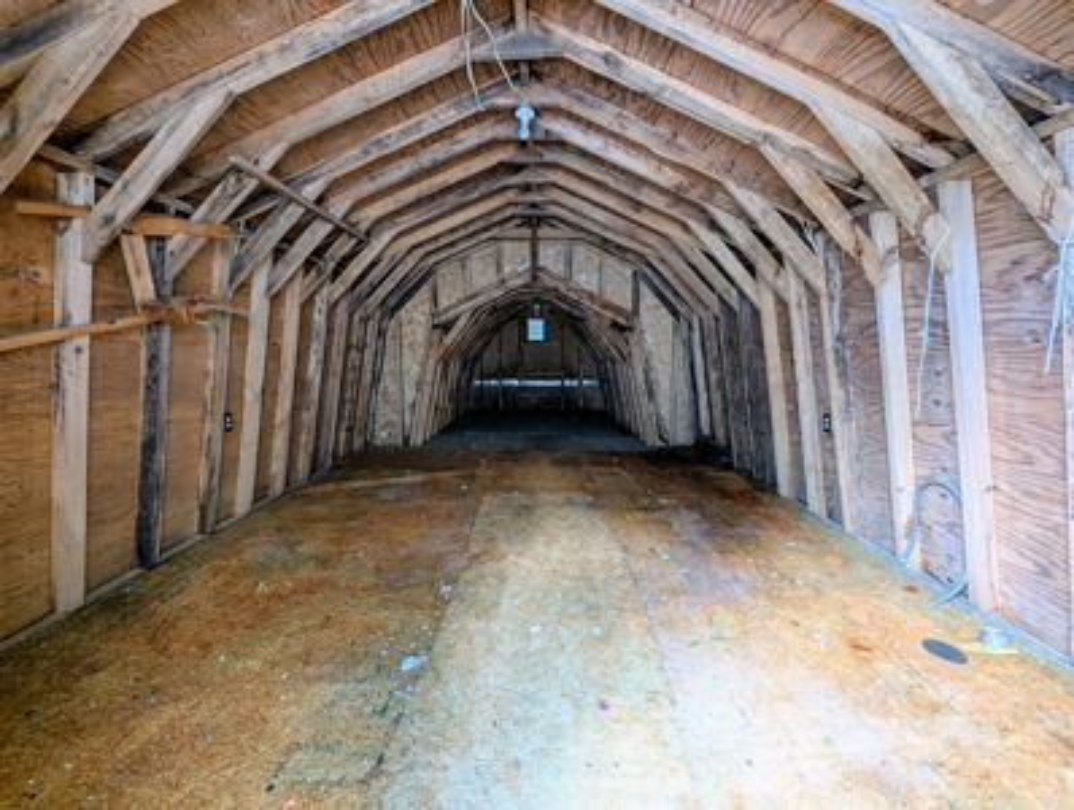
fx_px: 404
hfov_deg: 106.1
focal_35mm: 13
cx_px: 537
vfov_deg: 90.1
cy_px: 405
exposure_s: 1/15.5
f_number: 2.2
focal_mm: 1.95
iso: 67
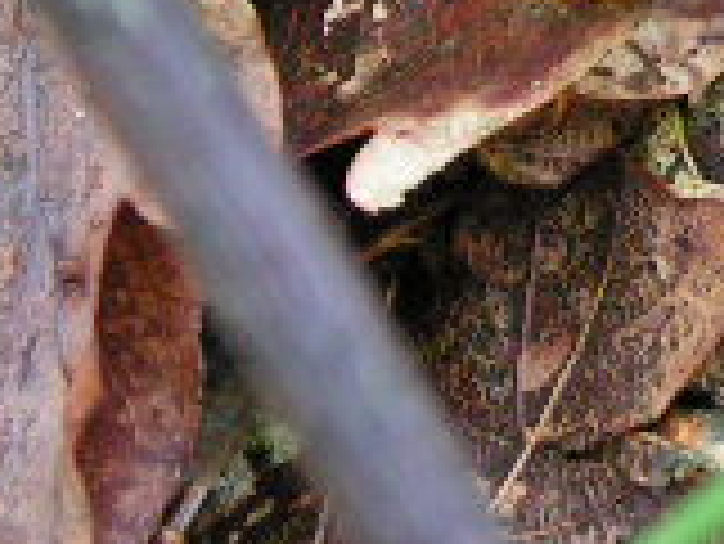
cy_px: -495
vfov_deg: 4.5
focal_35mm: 330
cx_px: 1192
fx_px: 6907
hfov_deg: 5.9
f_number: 3.3
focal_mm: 13.9
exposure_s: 1/15
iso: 200
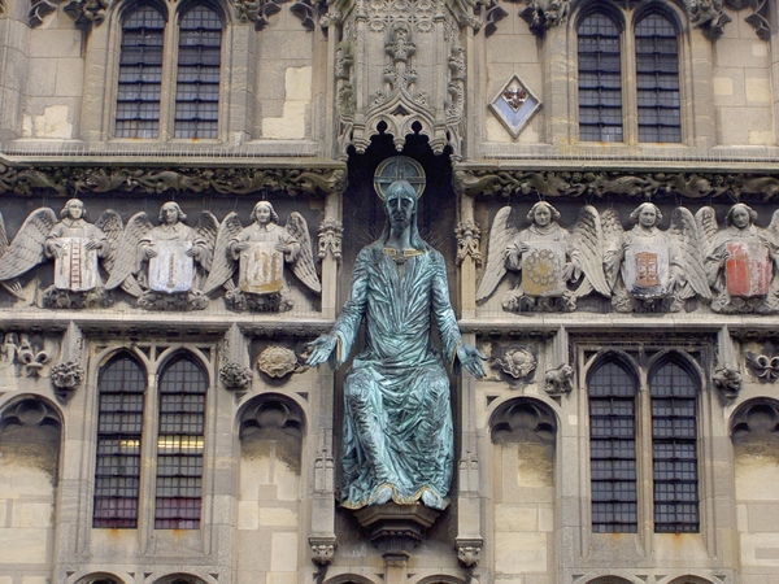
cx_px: 390
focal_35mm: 116
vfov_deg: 12.8
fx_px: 2610
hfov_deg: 17.0
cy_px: 292
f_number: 4.9
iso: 200
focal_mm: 24
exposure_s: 1/100
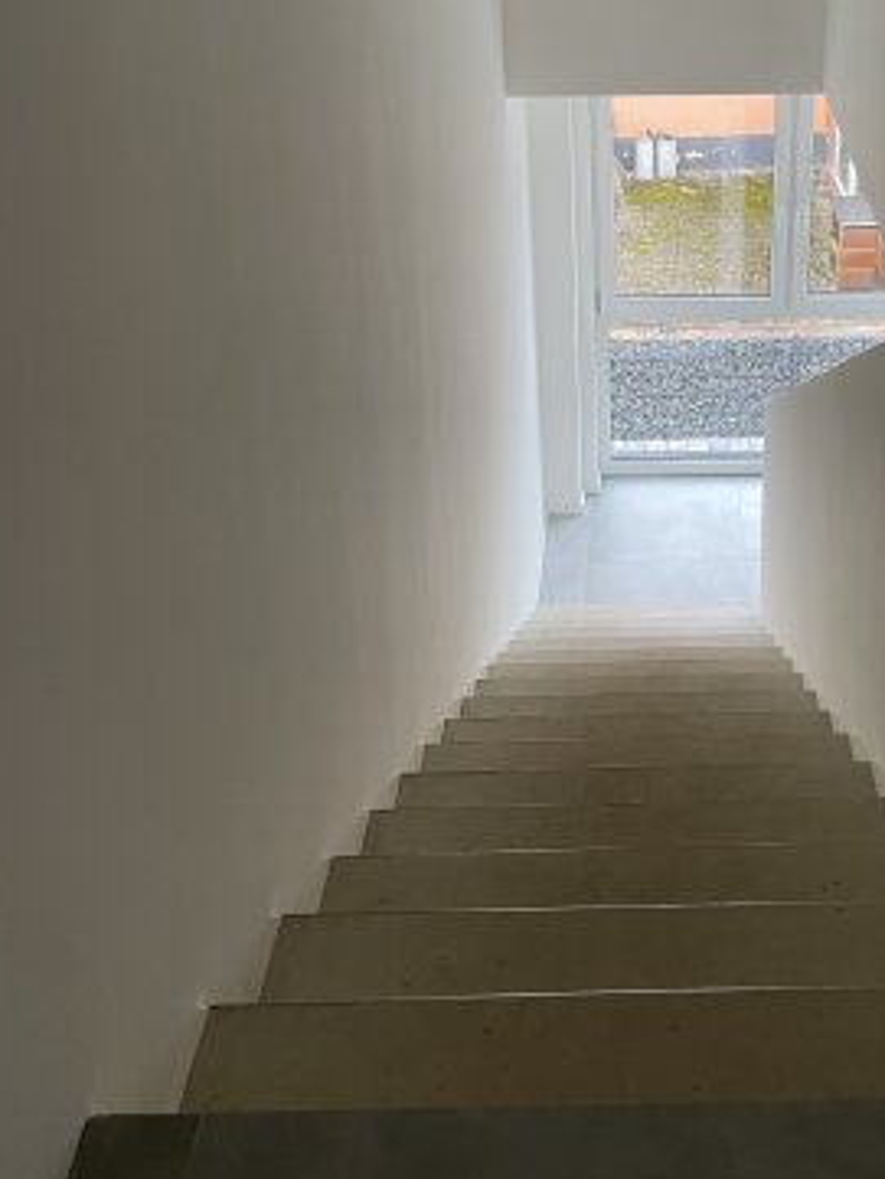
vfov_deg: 44.3
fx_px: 1397
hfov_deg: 34.4
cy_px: 297
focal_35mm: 41
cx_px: 660
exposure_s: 1/86
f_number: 1.6
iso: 125
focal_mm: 4.2
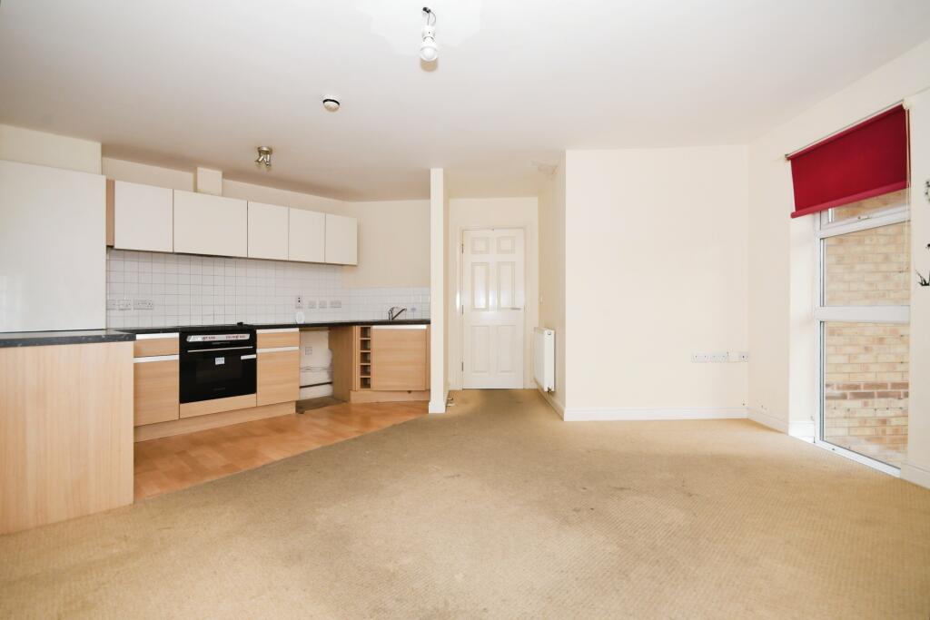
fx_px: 388
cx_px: 465
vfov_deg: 77.3
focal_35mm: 15
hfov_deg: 100.4
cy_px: 310
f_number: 8
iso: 400
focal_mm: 10
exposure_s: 1/60
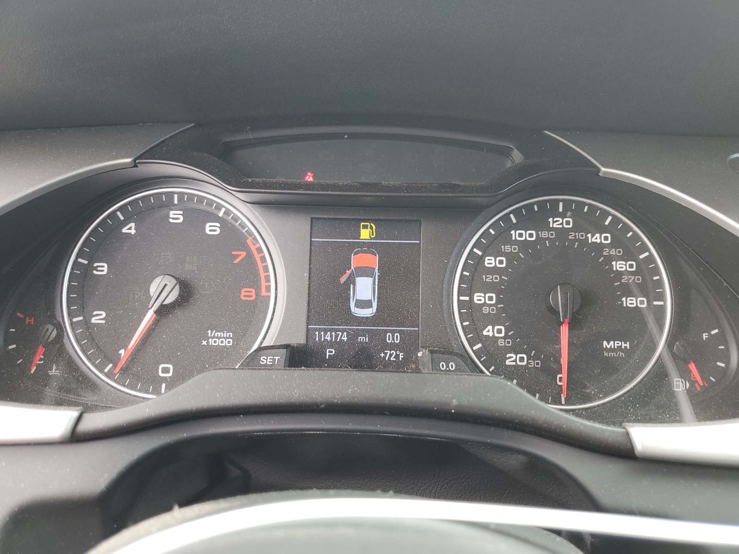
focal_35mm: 26
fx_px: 555
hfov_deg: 67.3
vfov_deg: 53.1
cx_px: 370
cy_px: 277
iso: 53
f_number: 1.5
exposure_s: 1/60.2
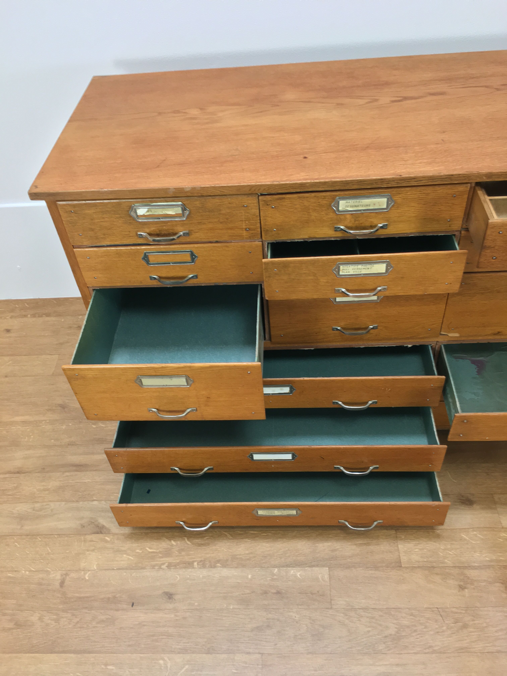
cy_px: 338
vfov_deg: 61.7
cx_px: 254
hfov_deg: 48.2
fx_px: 566
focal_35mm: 29
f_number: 2.2
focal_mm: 4.15
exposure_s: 1/33
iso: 80
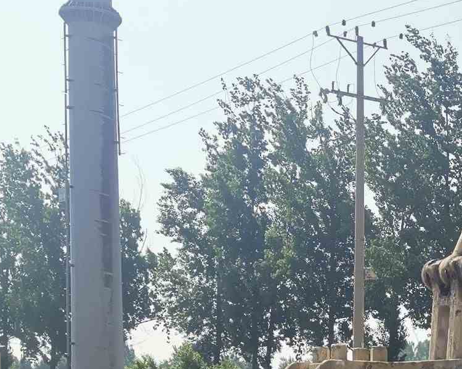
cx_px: 700
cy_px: 454
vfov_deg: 16.3
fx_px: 1231
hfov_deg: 18.7
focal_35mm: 90
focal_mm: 4.75
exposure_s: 1/5000
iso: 50
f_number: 1.8
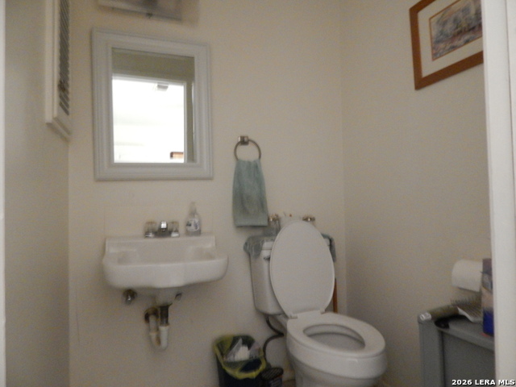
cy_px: 194
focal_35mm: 23
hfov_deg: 73.9
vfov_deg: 58.9
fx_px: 343
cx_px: 258
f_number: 3
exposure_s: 1/4
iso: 800
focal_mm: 4
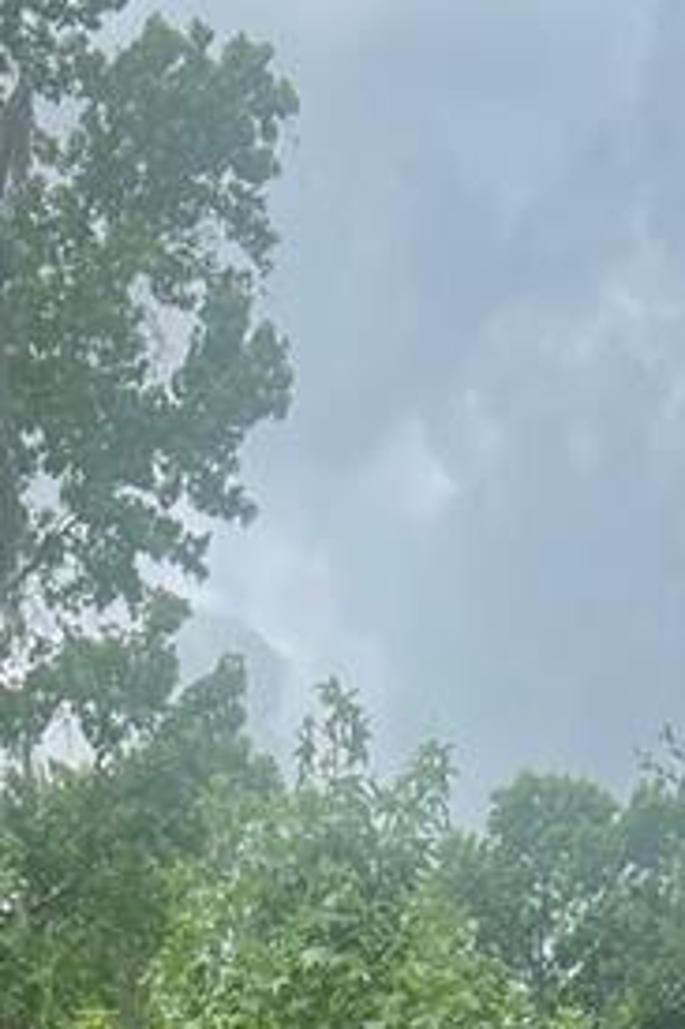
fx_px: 3372
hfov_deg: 11.5
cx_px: 67
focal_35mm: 118
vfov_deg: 14.6
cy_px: 2006
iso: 50
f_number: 1.5
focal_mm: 5.7
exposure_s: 1/1645
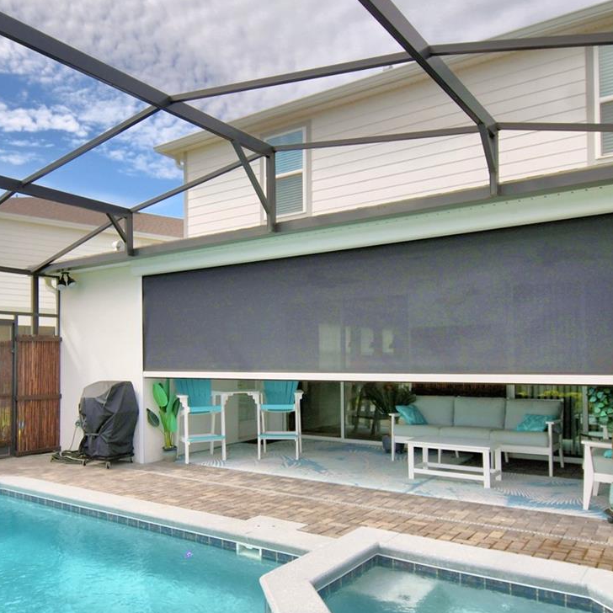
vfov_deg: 57.1
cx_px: 248
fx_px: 561
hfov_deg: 56.9
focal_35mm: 28
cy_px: 352
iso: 100
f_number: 4.5
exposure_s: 1/1000
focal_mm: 10
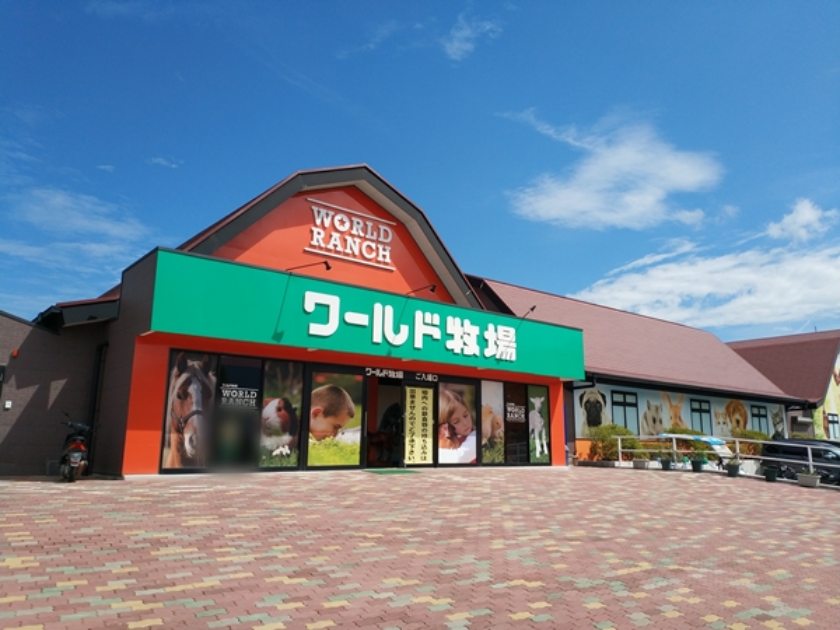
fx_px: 777
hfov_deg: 56.8
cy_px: 315
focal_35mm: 32
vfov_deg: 44.2
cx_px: 420
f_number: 2
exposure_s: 1/1961
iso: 101
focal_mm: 4.5
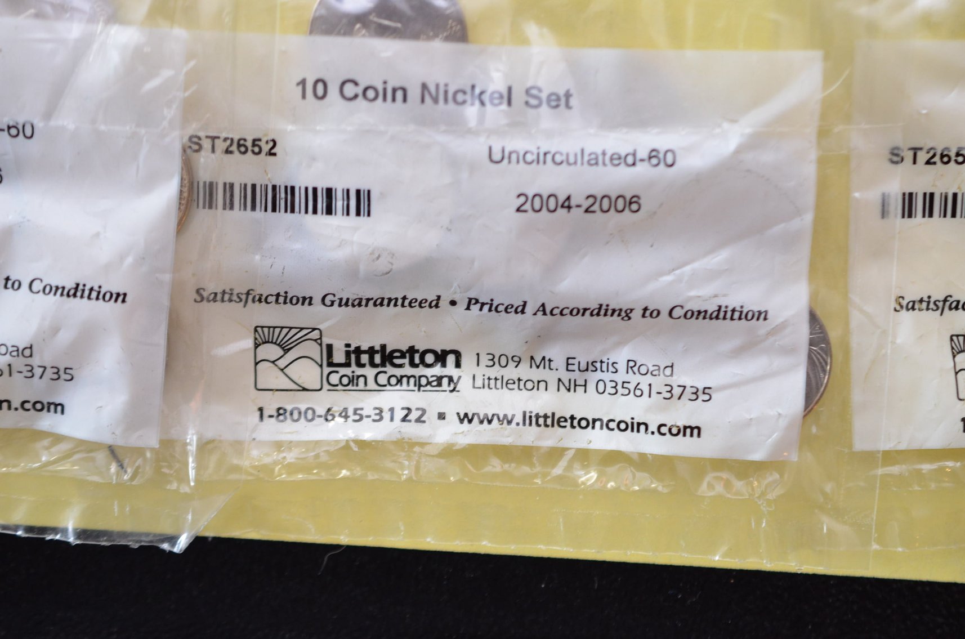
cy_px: 320
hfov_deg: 33.5
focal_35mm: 60
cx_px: 482
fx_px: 1605
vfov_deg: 22.5
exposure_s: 1/60
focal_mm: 40
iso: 900
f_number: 4
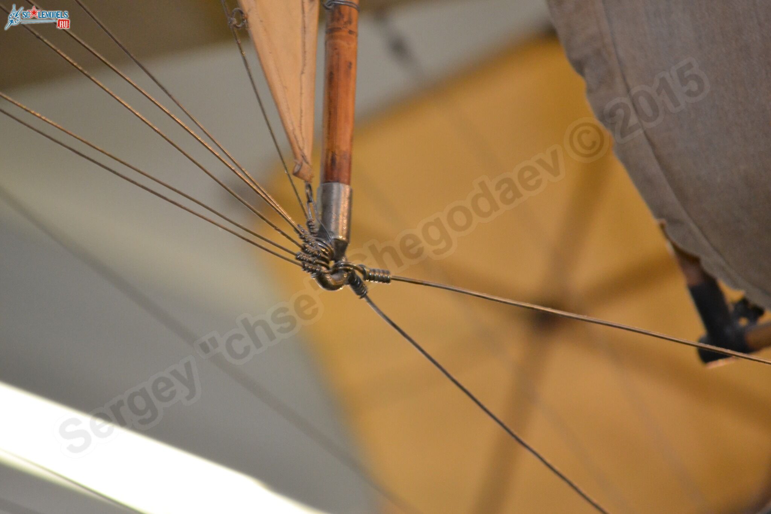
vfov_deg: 3.8
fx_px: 7709
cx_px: 386
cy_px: 257
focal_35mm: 360
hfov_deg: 5.7
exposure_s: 1/60
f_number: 5.3
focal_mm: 240
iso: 2200
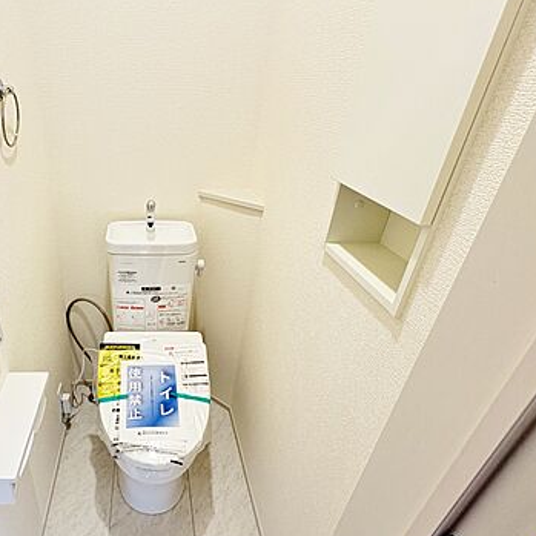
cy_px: 319
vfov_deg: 69.0
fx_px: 385
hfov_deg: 65.8
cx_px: 141
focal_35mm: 22
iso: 400
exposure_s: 1/60
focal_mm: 2.22
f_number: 2.2
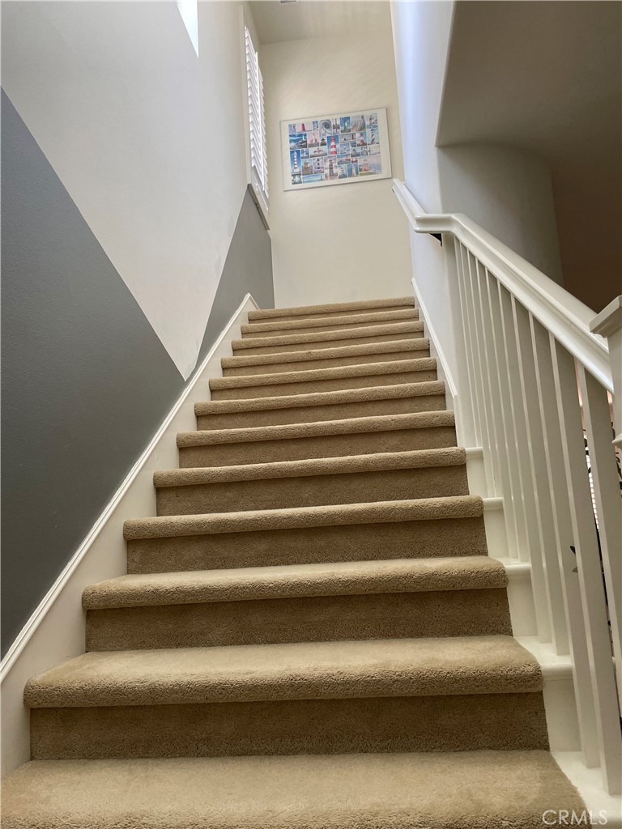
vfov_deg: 67.3
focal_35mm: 26
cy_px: 414
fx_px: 623
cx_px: 311
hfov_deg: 53.1
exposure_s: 1/103
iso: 125
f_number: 1.6
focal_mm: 4.2
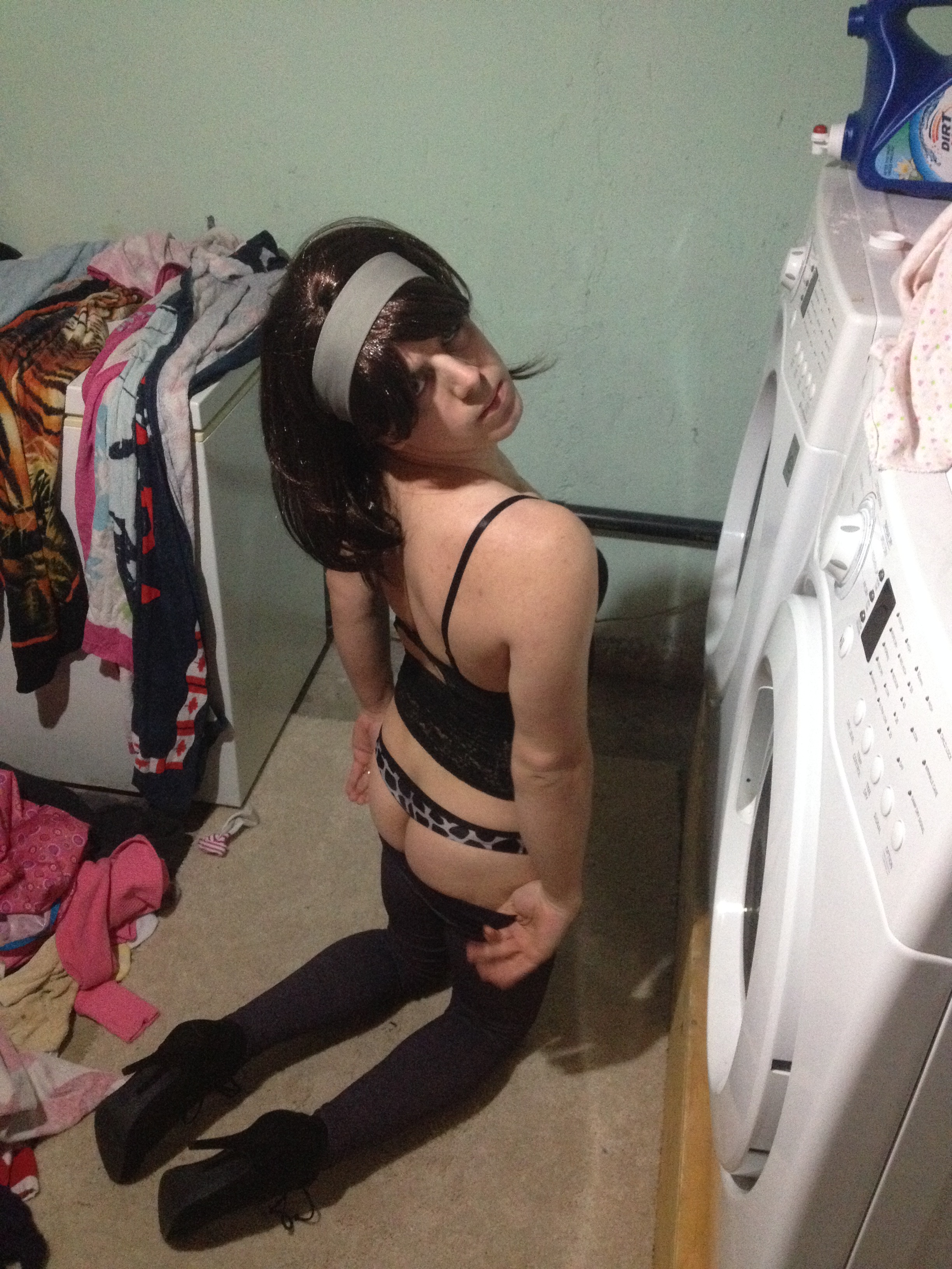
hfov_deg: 40.7
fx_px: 1283
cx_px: 476
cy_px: 634
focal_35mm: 35
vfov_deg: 52.6
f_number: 2.4
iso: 400
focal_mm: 4.28
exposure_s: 1/15
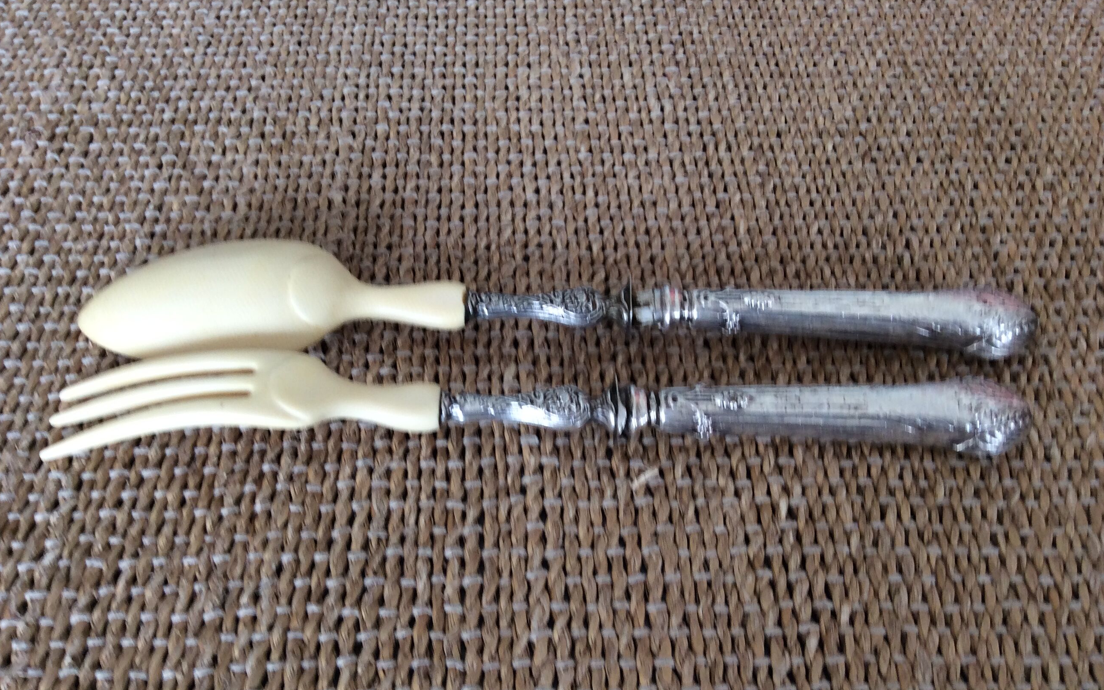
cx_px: 552
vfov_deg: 37.3
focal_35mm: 34
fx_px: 1023
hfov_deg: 56.7
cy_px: 363
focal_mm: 3.3
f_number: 2.4
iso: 50
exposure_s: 1/25
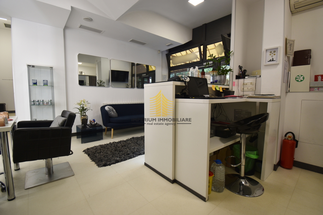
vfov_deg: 77.3
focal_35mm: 15
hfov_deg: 100.4
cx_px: 162
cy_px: 108
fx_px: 135
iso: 110
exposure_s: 1/15
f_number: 4.5
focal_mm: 10
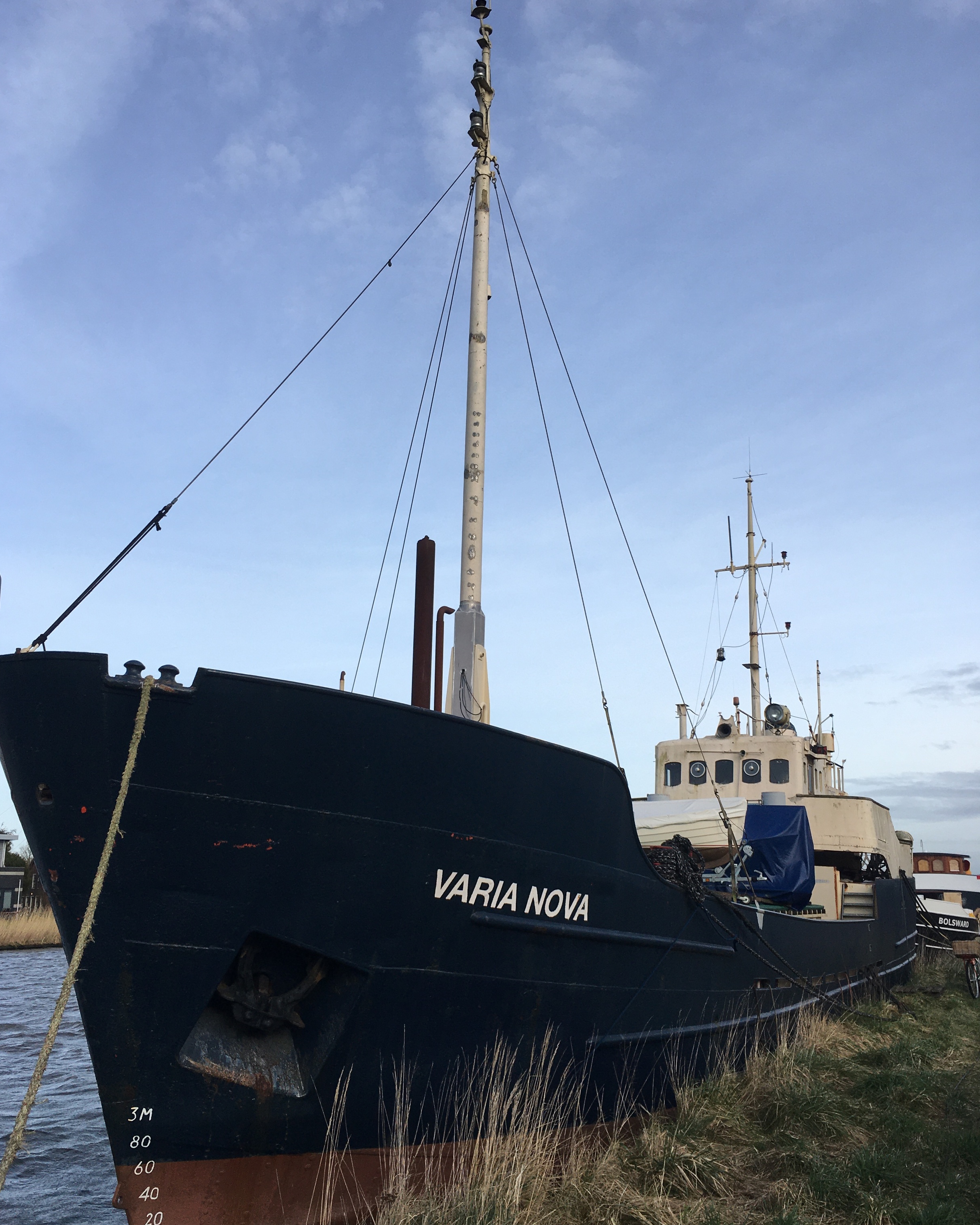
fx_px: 1124
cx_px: 479
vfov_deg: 57.2
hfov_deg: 47.1
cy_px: 638
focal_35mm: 31
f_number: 2.2
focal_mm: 4.15
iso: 25
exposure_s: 1/1115
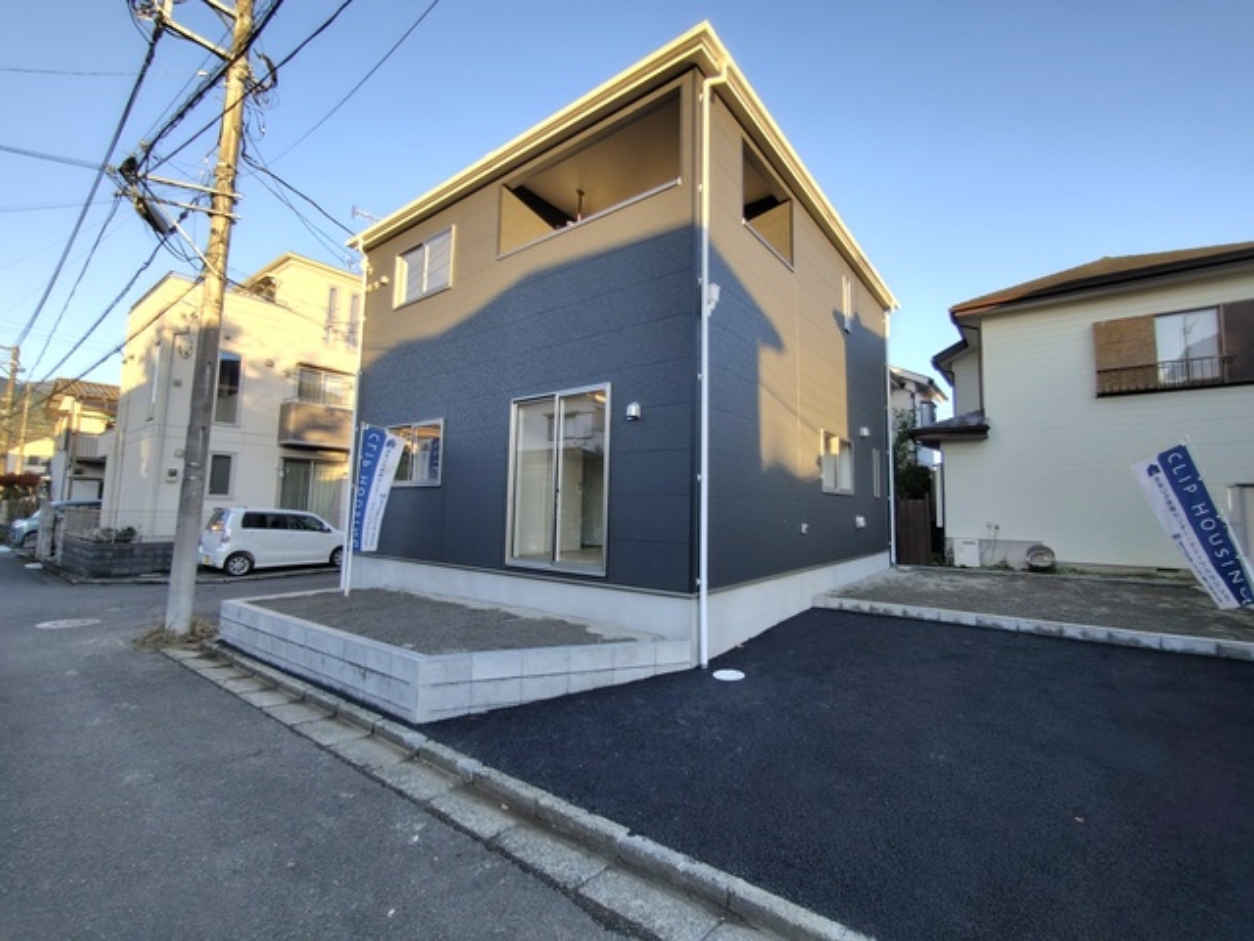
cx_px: 627
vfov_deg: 81.7
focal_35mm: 15
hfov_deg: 98.2
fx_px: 543
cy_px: 470
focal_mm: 1.6
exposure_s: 1/132
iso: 50
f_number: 2.4
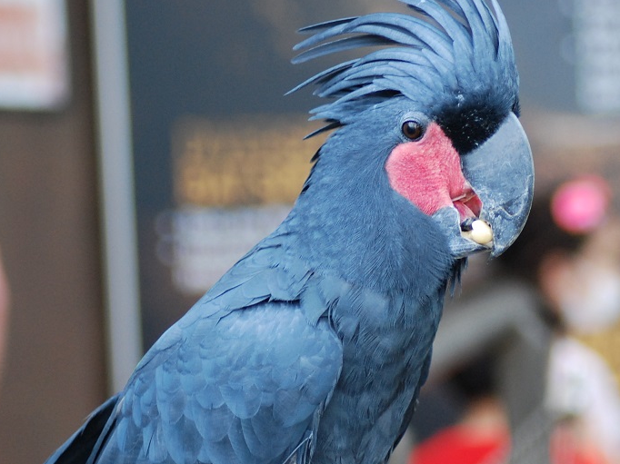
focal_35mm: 226
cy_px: 308
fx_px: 4046
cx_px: 335
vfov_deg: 6.6
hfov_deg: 8.8
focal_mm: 92
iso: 640
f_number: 4.2
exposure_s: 1/125
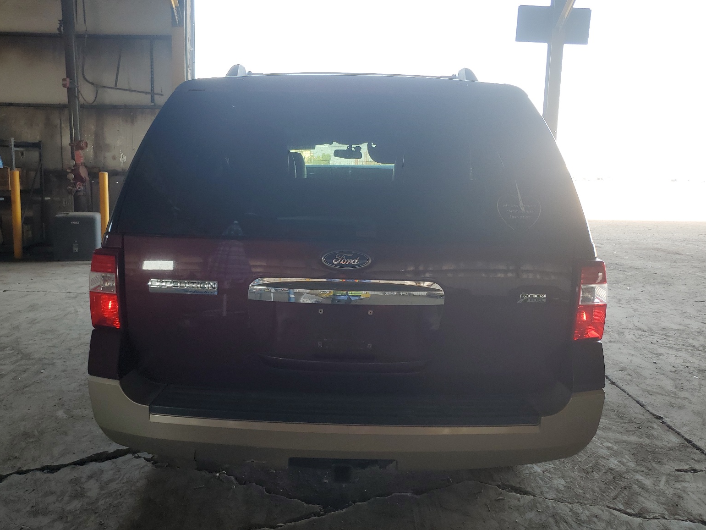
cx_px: 346
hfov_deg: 65.3
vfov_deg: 51.4
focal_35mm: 27
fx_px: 551
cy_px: 267
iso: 50
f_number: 1.5
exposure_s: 1/149
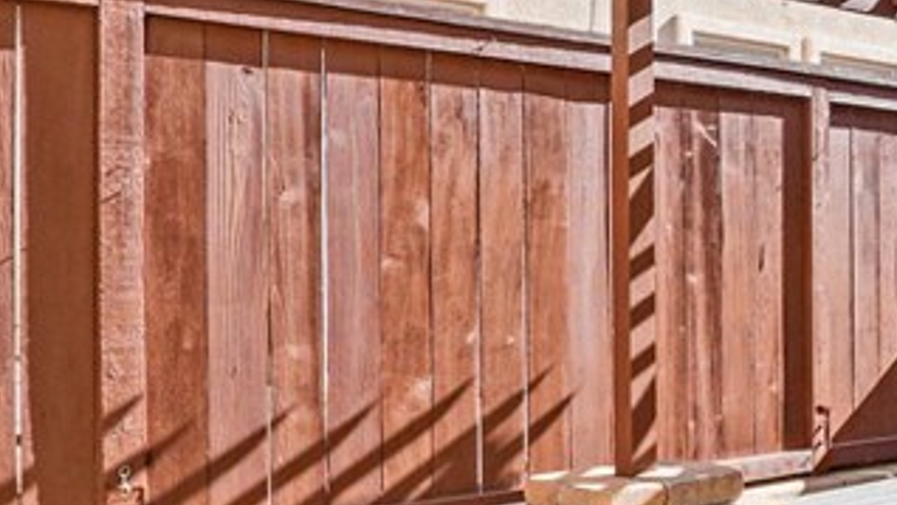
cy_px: 221
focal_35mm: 54
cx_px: 1106
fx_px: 1285
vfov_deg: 22.2
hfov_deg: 31.5
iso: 500
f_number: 14
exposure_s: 1/125
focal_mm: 16
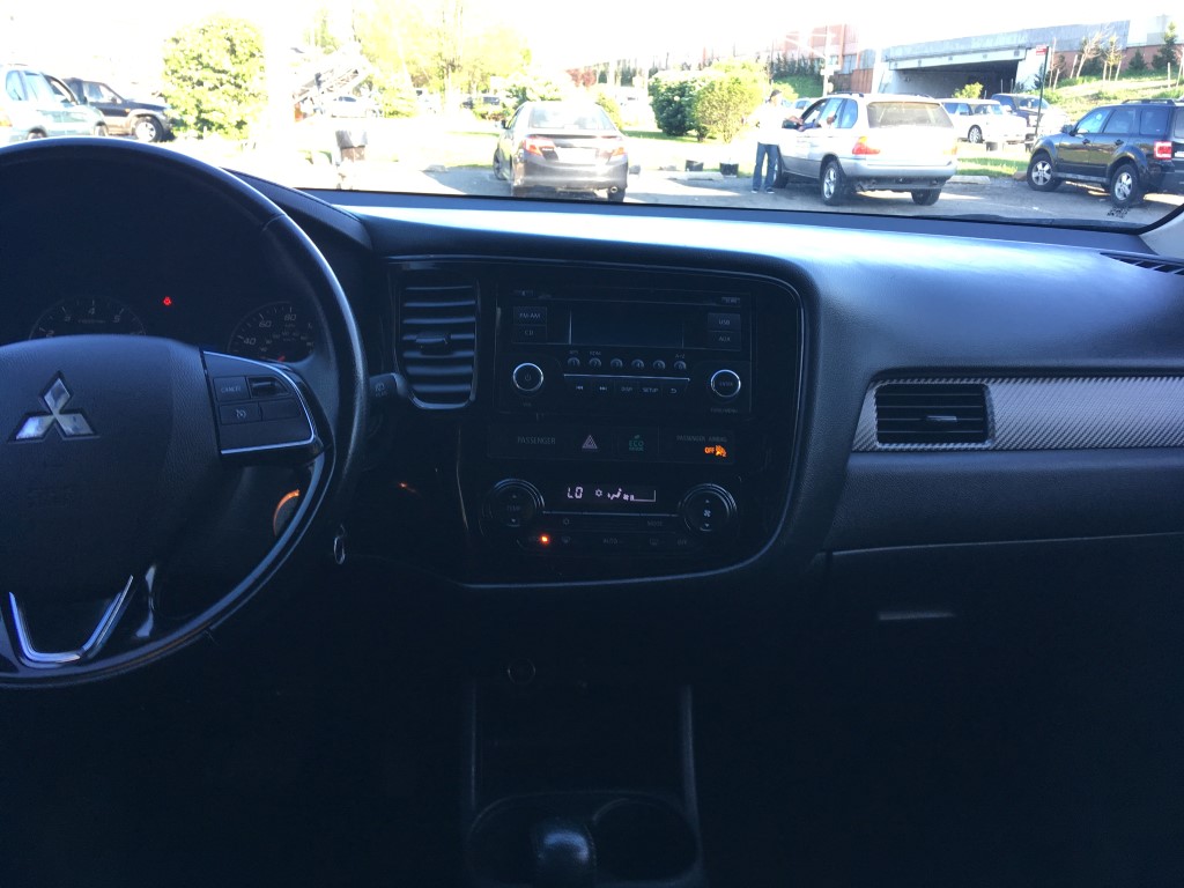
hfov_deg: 61.7
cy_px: 444
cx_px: 592
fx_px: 992
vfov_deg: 48.2
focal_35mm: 29
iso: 32
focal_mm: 4.15
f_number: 2.2
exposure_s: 1/60
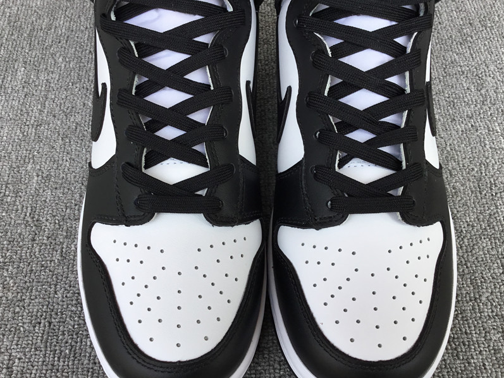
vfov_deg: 40.7
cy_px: 208
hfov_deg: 52.6
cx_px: 249
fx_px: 510
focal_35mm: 35
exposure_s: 1/255
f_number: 2.4
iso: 25
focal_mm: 3.3
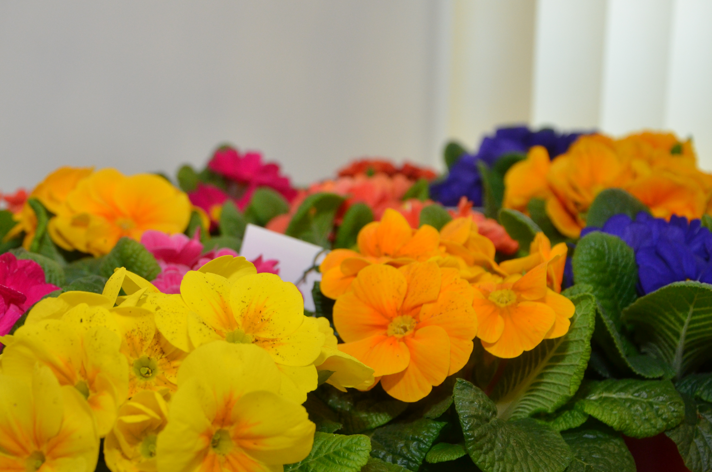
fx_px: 1263
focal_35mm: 64
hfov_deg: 31.4
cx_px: 283
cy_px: 223
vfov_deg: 21.1
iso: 800
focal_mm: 32
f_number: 4.2
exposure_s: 1/60
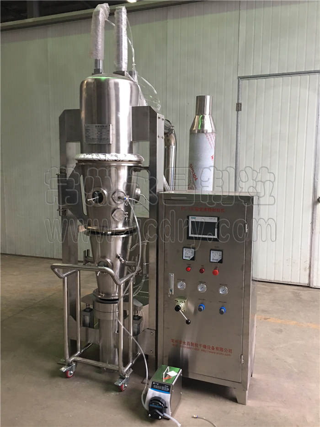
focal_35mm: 29
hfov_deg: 48.2
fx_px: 357
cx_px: 160
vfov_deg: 61.7
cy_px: 214
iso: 100
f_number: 2.2
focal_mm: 4.15
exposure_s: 1/17
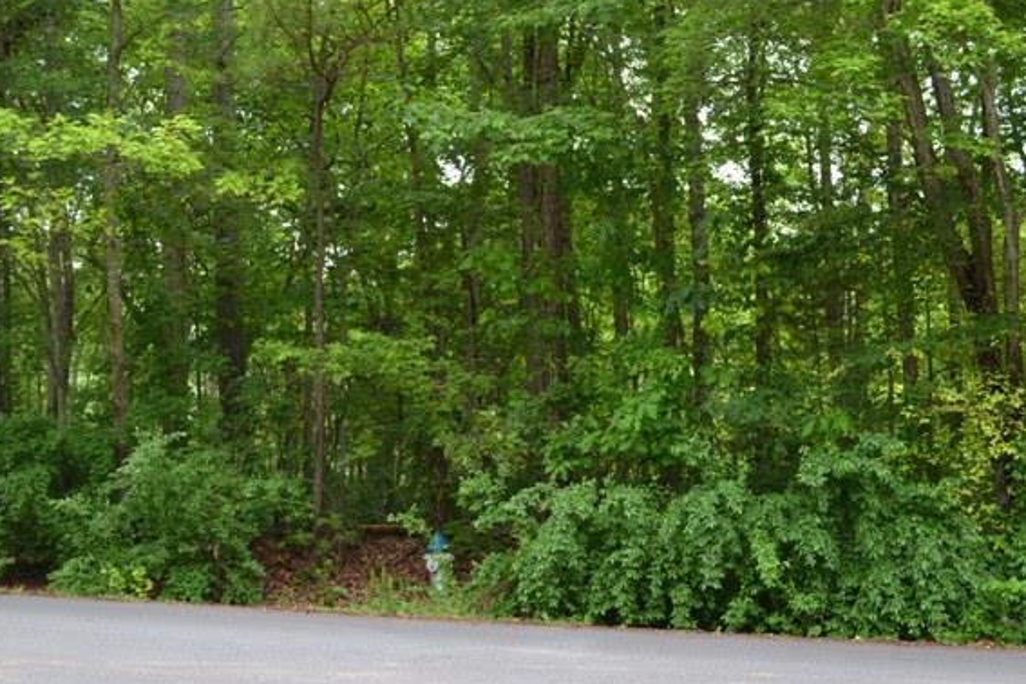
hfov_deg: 44.4
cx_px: 570
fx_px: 1254
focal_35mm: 44
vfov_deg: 30.5
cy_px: 366
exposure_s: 1/125
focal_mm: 26
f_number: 5.6
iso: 320
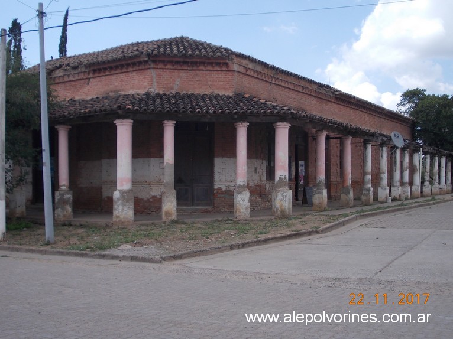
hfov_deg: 43.9
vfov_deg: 33.6
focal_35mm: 43
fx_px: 563
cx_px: 226
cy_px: 170
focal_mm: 6.1
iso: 80
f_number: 6.5
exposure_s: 1/200
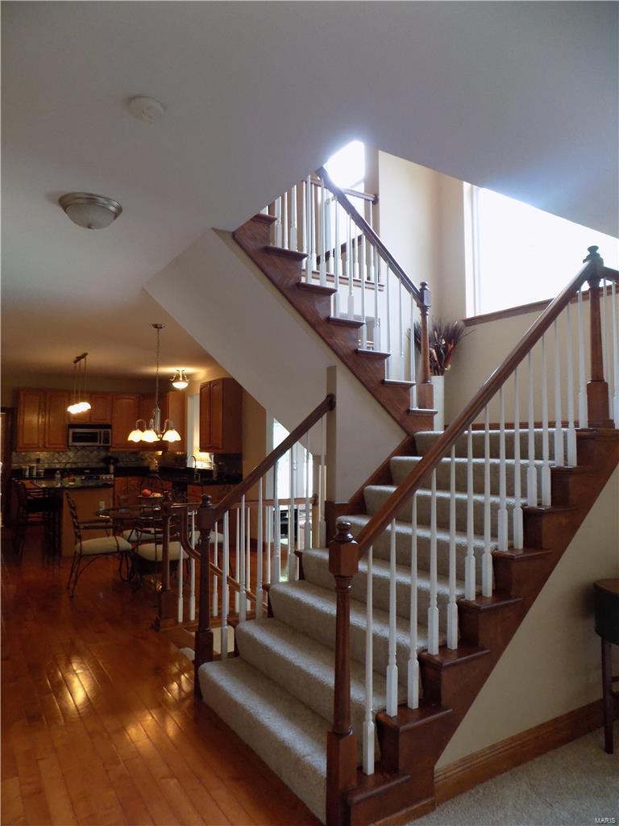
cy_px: 413
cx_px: 310
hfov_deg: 58.9
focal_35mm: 23
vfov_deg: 73.9
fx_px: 548
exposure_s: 1/30
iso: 280
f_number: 3.1
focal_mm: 4
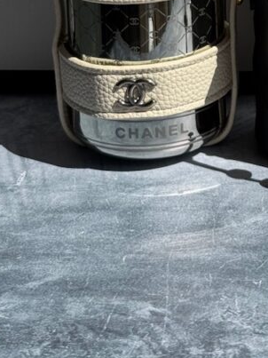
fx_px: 1260
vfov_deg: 15.5
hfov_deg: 11.9
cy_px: -85
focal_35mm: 122
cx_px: 333
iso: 64
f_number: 1.78
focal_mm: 6.76
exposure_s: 1/4608
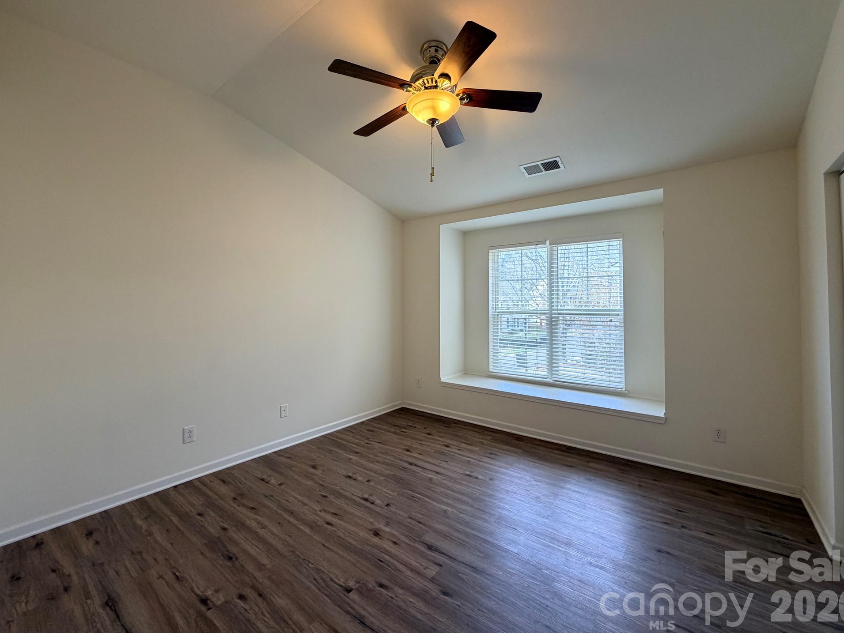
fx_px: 366
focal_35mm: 15
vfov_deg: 81.7
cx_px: 413
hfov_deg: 98.1
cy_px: 298
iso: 160
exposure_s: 1/120
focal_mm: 2.22
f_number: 2.2
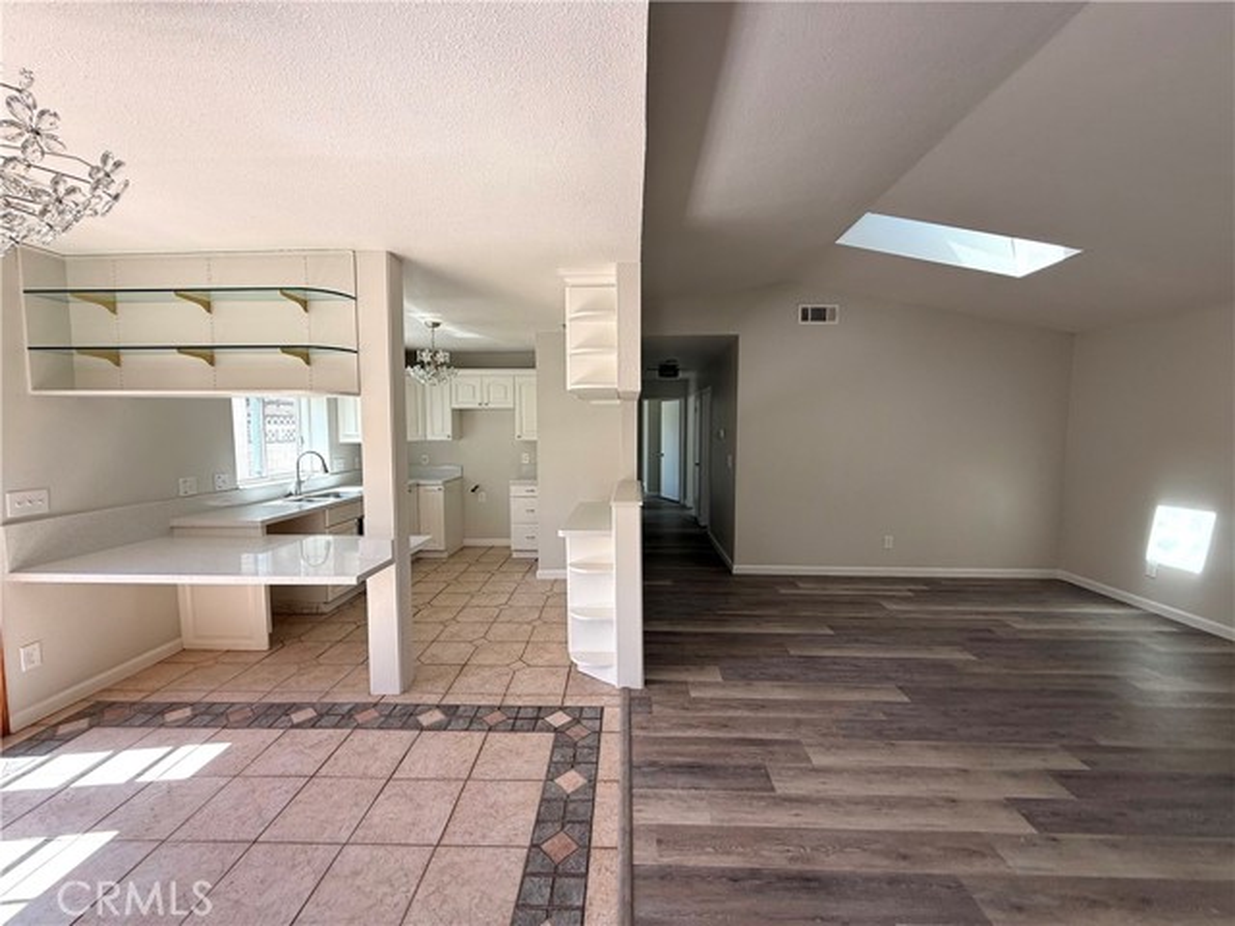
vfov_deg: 85.7
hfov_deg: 102.1
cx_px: 618
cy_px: 463
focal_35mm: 14
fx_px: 499
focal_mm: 2.22
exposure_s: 1/125
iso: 50
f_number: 2.2
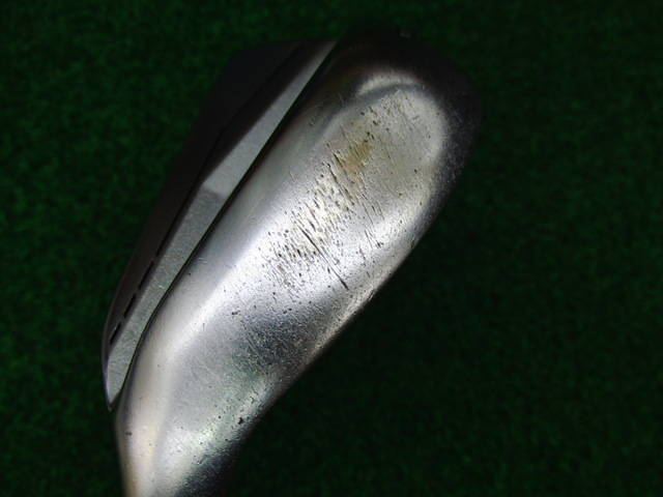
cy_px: 248
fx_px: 709
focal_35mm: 37
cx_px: 332
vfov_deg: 38.7
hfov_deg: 50.1
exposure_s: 1/80
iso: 160
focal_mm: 6.42
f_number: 3.6
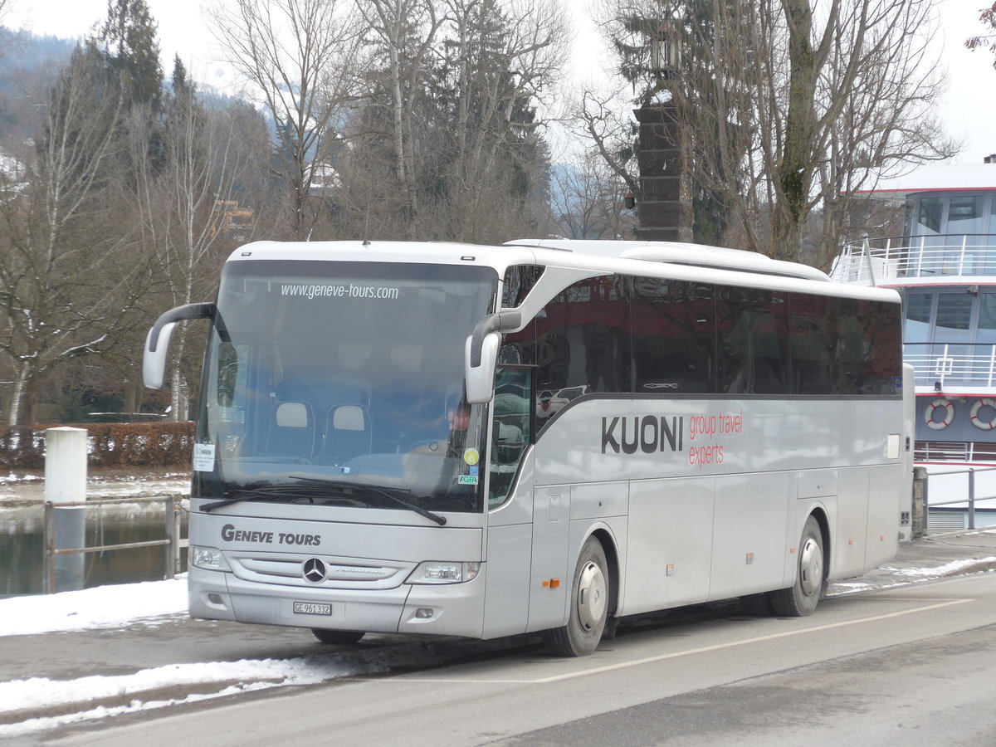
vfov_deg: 12.7
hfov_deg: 16.8
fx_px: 3366
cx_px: 498
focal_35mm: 117
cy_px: 374
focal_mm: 22.9
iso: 80
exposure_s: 1/100
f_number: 5
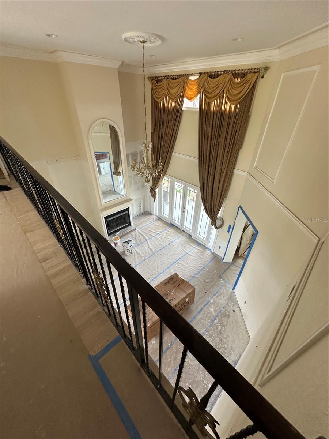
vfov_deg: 102.1
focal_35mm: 14
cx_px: 164
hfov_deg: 85.7
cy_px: 220
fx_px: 177
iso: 200
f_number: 2.2
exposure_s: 1/120
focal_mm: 2.22
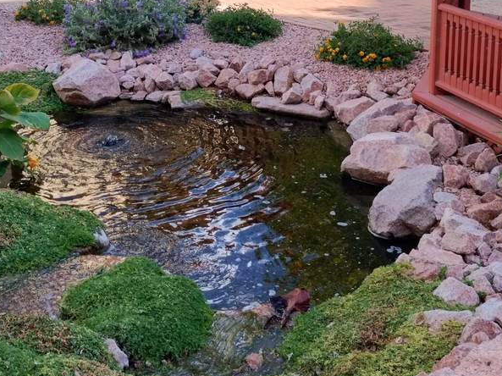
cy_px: -18
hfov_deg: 35.6
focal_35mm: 54
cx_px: 252
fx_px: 783
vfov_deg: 25.4
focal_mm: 4.71
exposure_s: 1/1139
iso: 100
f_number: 1.7
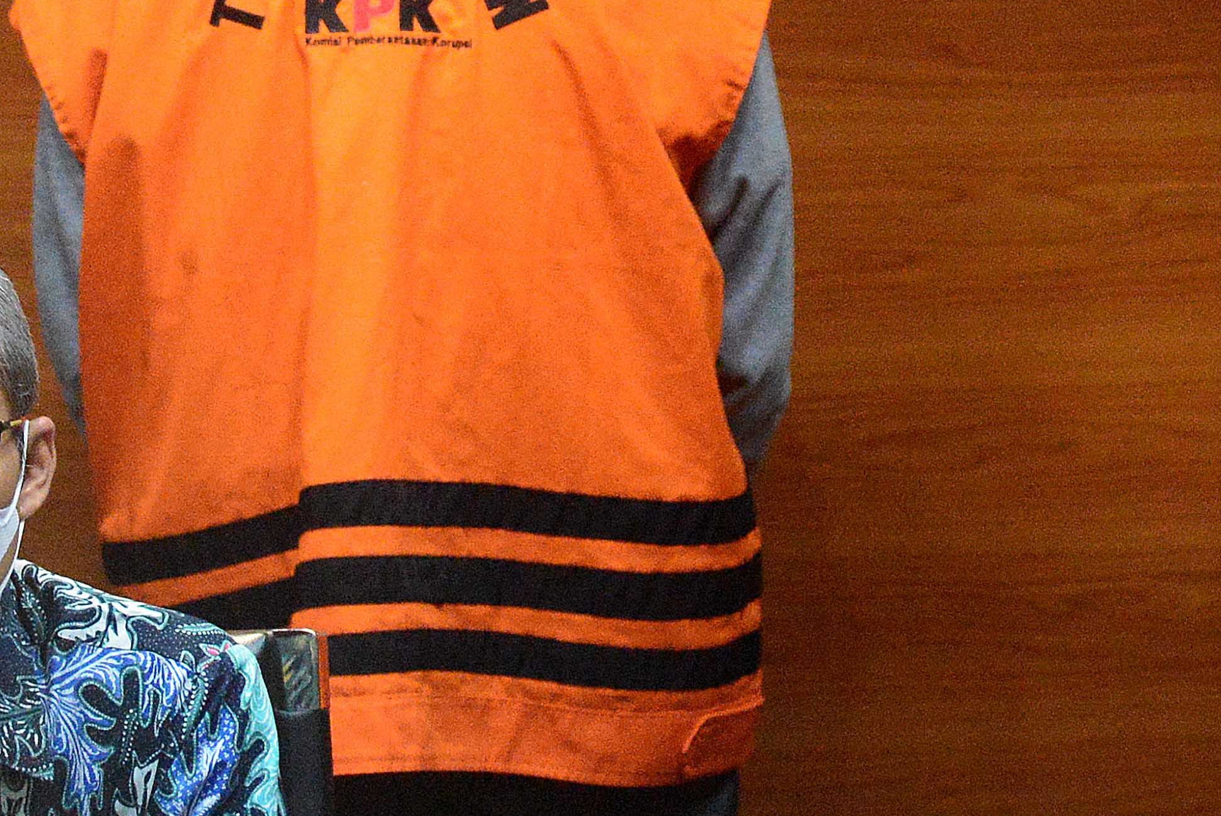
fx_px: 15269
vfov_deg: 3.1
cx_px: 453
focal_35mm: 450
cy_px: 233
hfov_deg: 4.6
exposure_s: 1/160
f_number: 5
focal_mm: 145
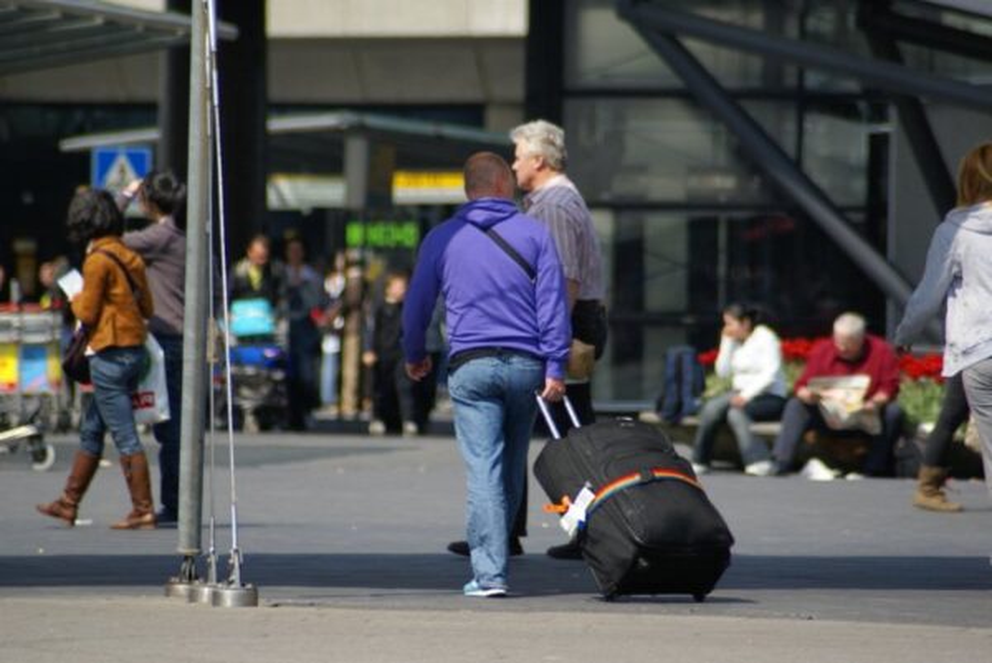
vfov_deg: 3.1
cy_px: 332
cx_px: 496
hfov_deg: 4.6
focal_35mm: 450
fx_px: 12409
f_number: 5.6
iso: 100
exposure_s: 1/500
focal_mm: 300
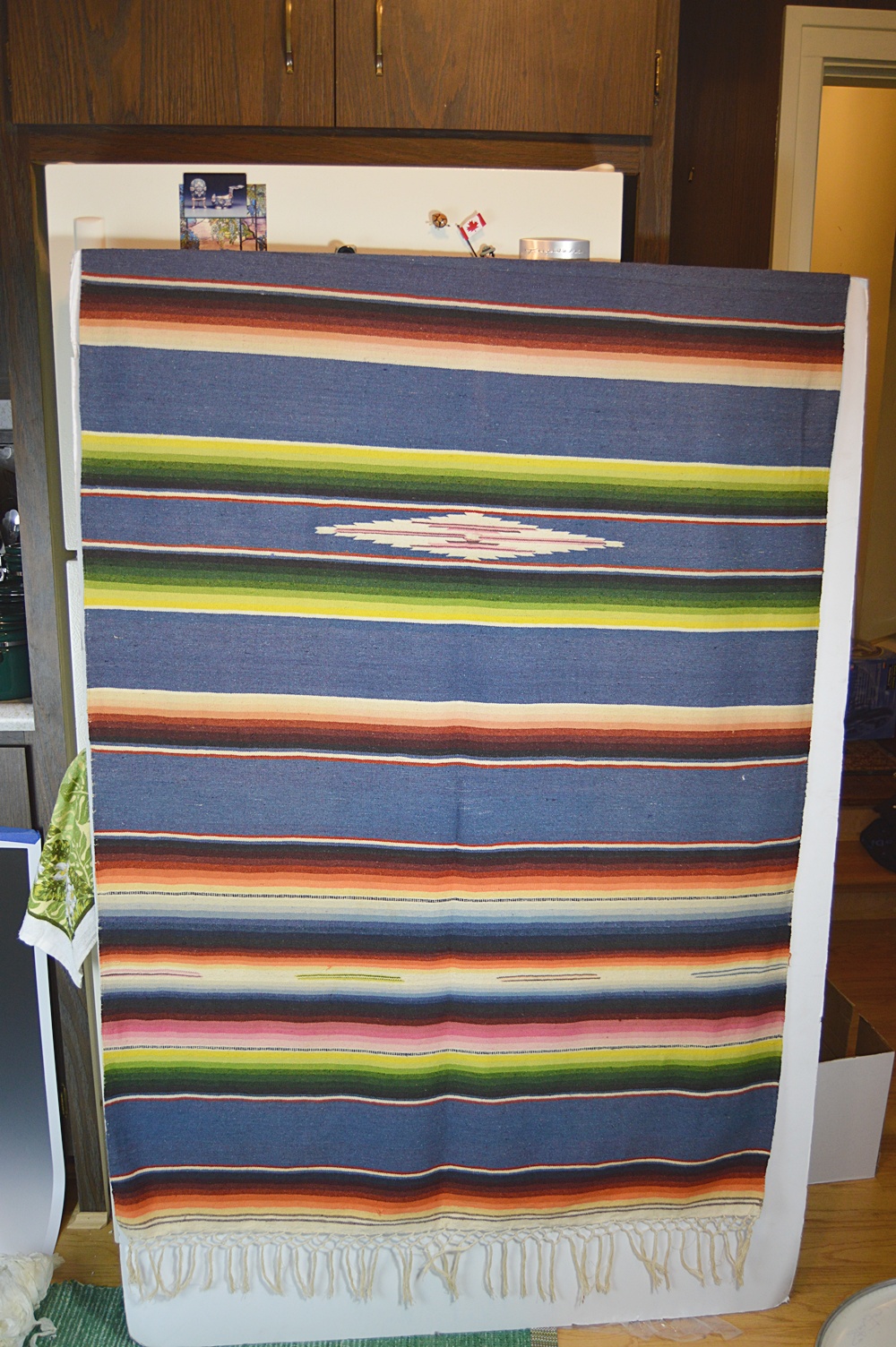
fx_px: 1066
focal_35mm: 28
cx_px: 448
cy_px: 674
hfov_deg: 45.6
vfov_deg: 64.6
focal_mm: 19
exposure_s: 1/60
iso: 500
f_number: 3.5
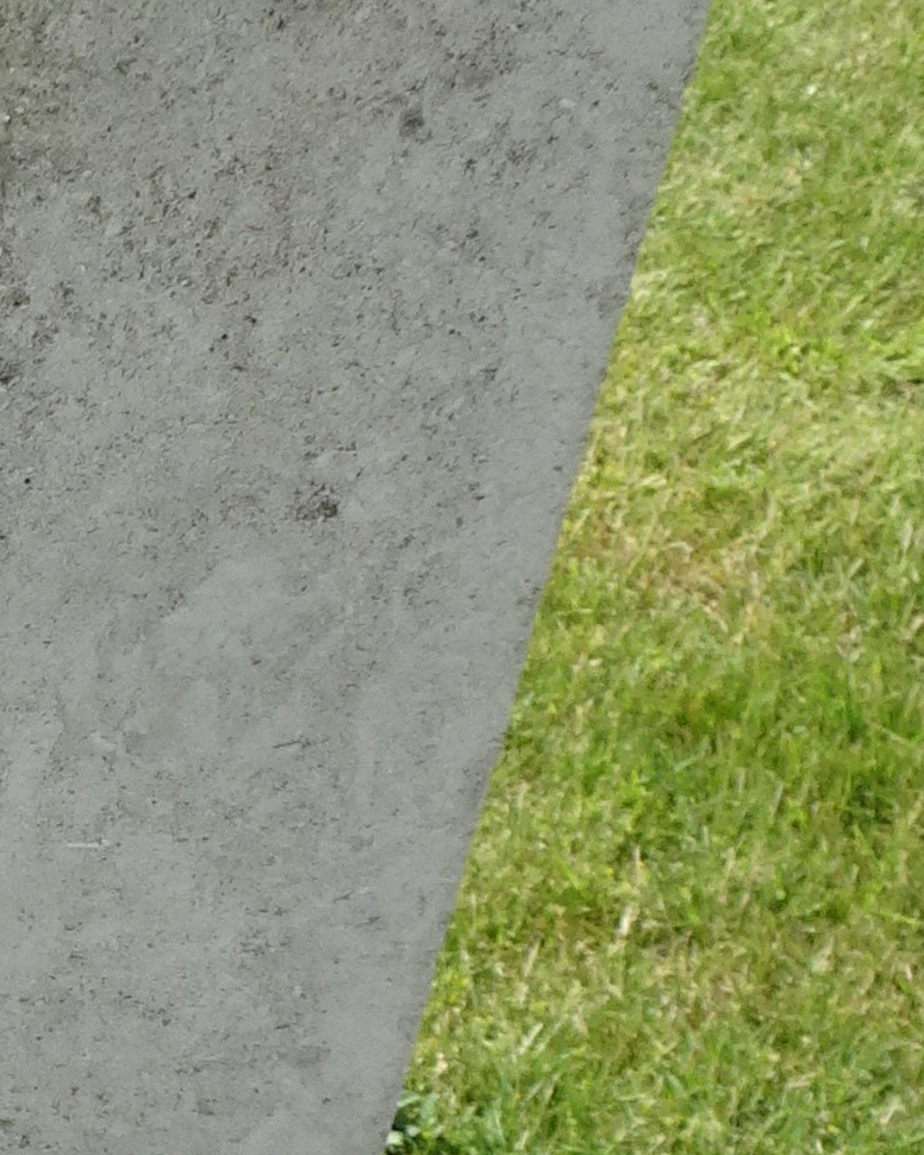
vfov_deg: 22.2
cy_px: 1025
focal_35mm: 84
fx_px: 2871
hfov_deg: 16.5
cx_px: -510
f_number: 3.5
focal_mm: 4.1
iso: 80
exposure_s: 1/640
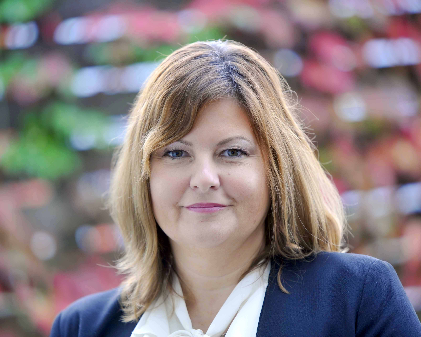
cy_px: 169
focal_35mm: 209
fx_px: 2604
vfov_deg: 7.4
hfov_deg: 9.2
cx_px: 210
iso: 320
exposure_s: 1/30
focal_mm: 185
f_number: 2.8
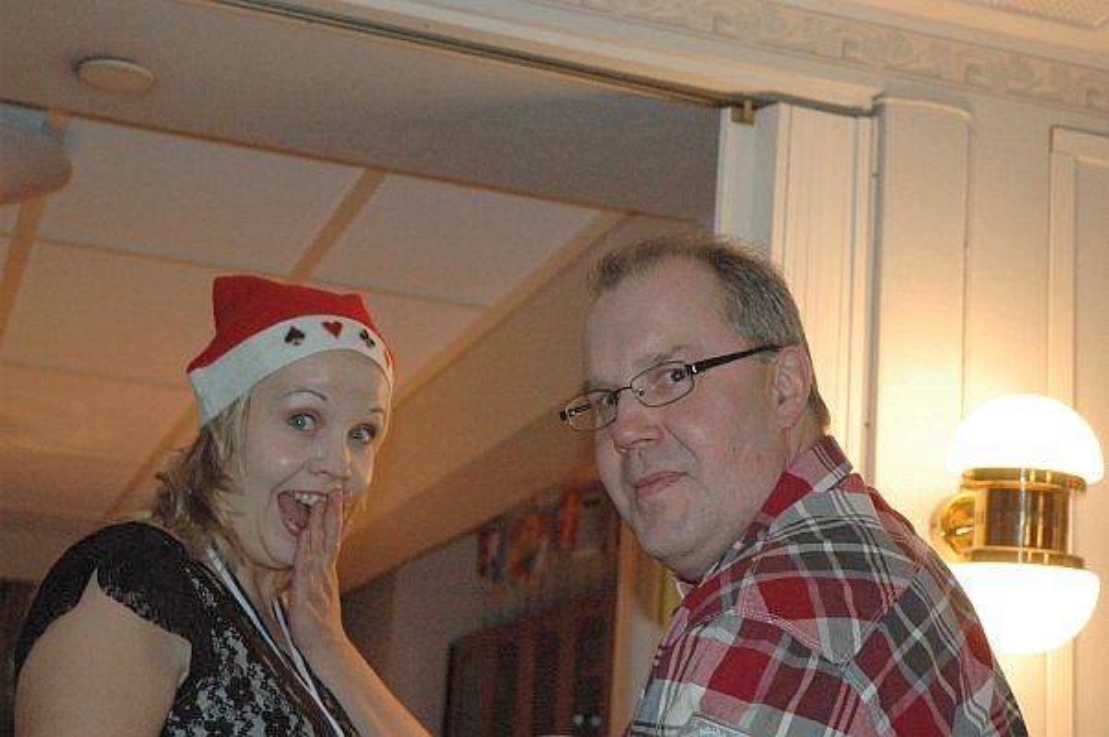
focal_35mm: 69
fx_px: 2123
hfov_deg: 29.3
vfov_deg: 19.7
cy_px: 368
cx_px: 554
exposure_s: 1/60
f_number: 5
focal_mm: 46
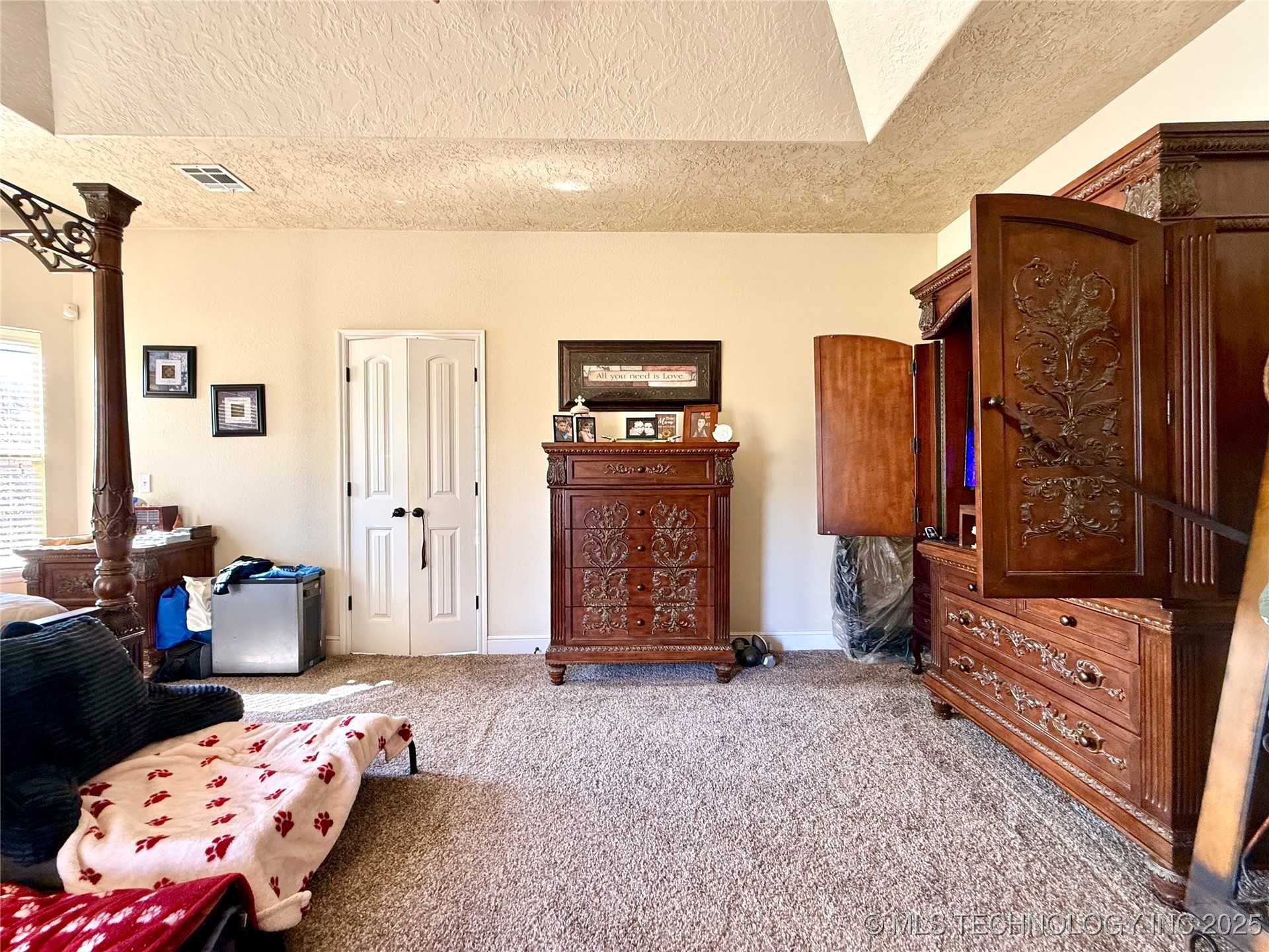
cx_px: 634
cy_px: 476
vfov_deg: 85.7
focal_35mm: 14
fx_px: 513
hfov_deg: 102.1
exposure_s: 1/60
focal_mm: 2.22
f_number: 2.2
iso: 200
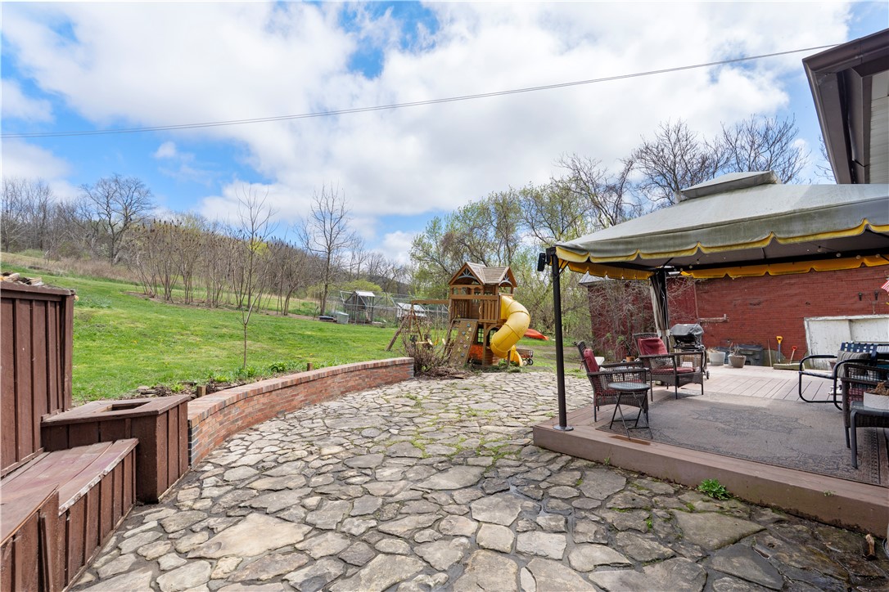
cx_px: 444
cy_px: 296
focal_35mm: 16
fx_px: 407
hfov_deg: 95.0
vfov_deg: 72.1
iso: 400
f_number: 7.1
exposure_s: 1/200
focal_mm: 16.5
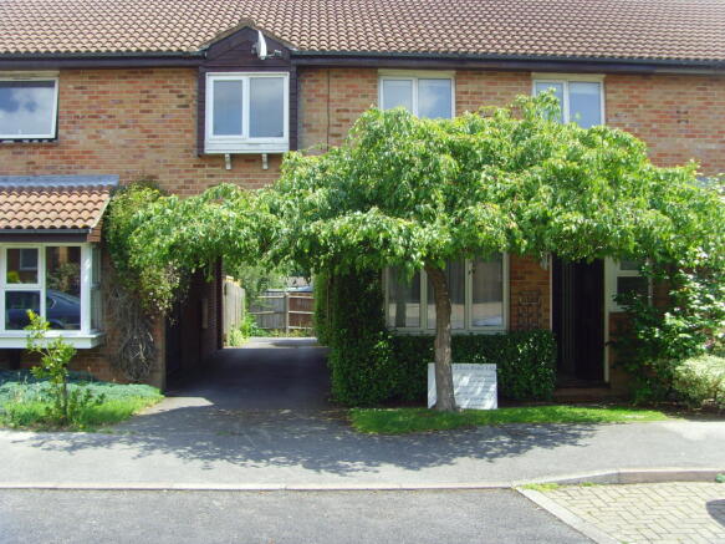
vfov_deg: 36.8
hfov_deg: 47.9
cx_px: 362
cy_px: 272
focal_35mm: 39
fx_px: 817
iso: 80
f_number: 3.5
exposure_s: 1/350
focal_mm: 6.6
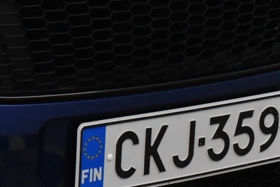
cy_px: 19
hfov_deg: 11.1
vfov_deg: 7.6
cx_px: -106
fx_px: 1400
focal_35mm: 180
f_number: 7.1
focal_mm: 31
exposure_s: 1/200
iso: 3200
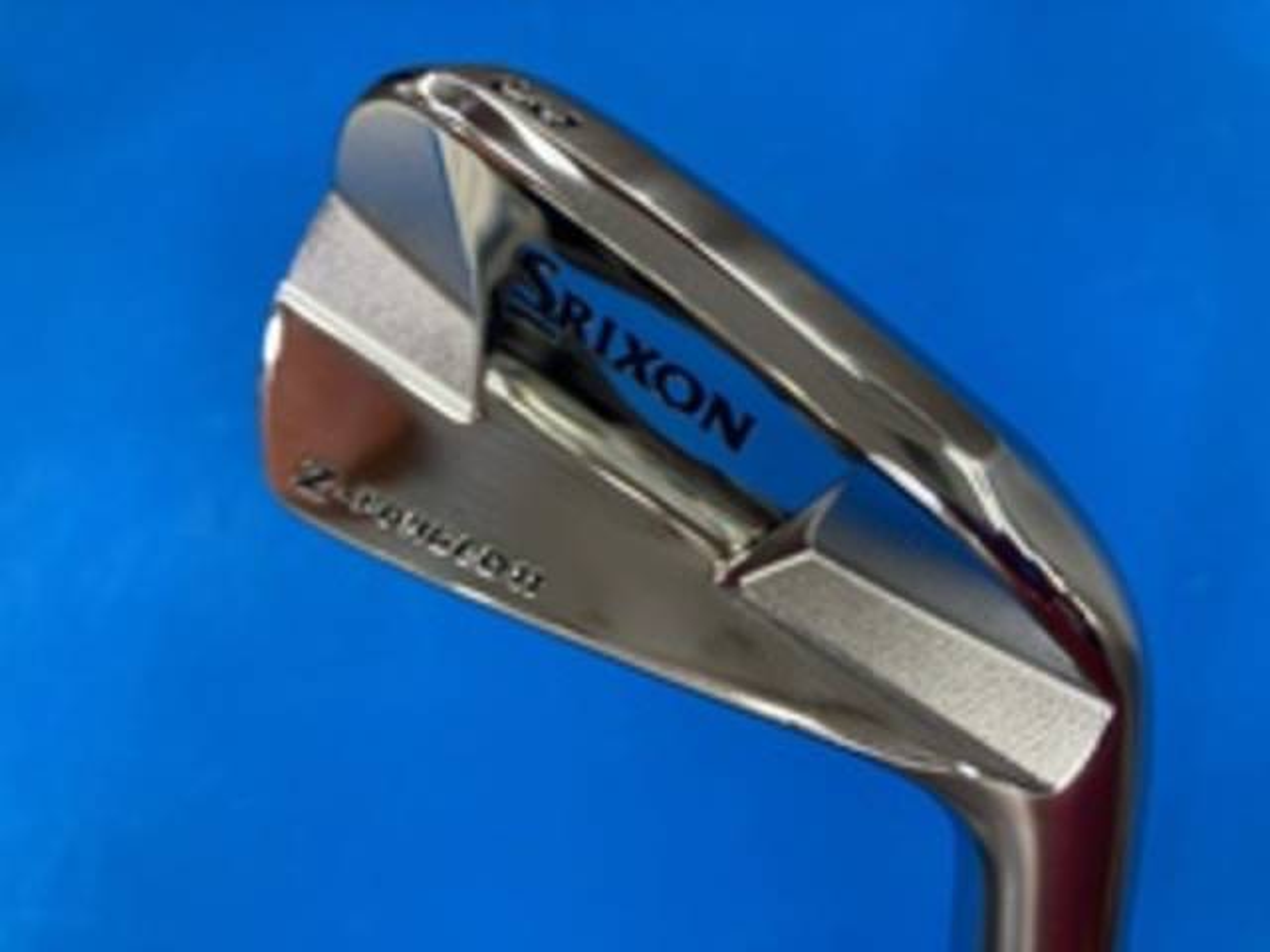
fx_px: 1027
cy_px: 476
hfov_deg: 63.4
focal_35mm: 28
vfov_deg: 49.7
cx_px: 635
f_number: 1.8
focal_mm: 3.99
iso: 40
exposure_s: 1/50
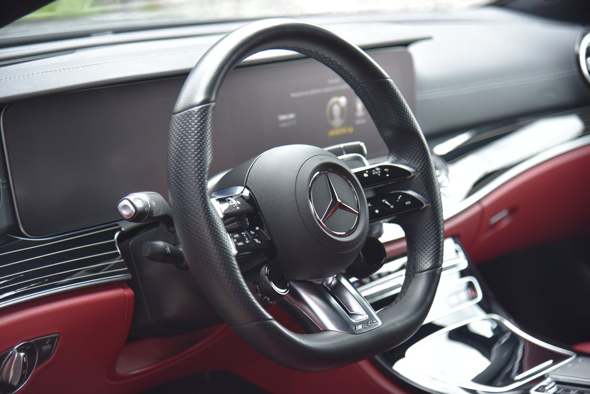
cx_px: 295
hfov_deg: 23.9
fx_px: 1394
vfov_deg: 16.1
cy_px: 197
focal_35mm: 85
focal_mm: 85
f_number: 4
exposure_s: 1/30
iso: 500
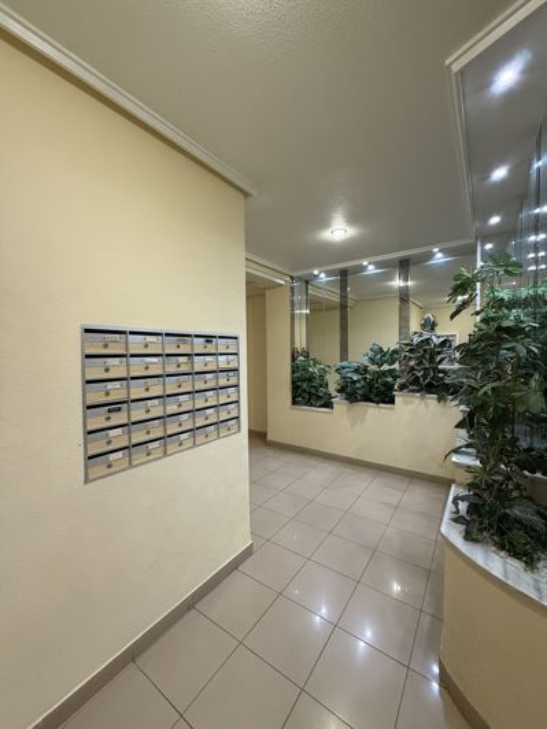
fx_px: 295
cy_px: 364
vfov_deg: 102.1
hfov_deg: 85.7
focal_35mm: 14
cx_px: 274
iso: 500
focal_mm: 2.22
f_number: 2.2
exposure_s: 1/100
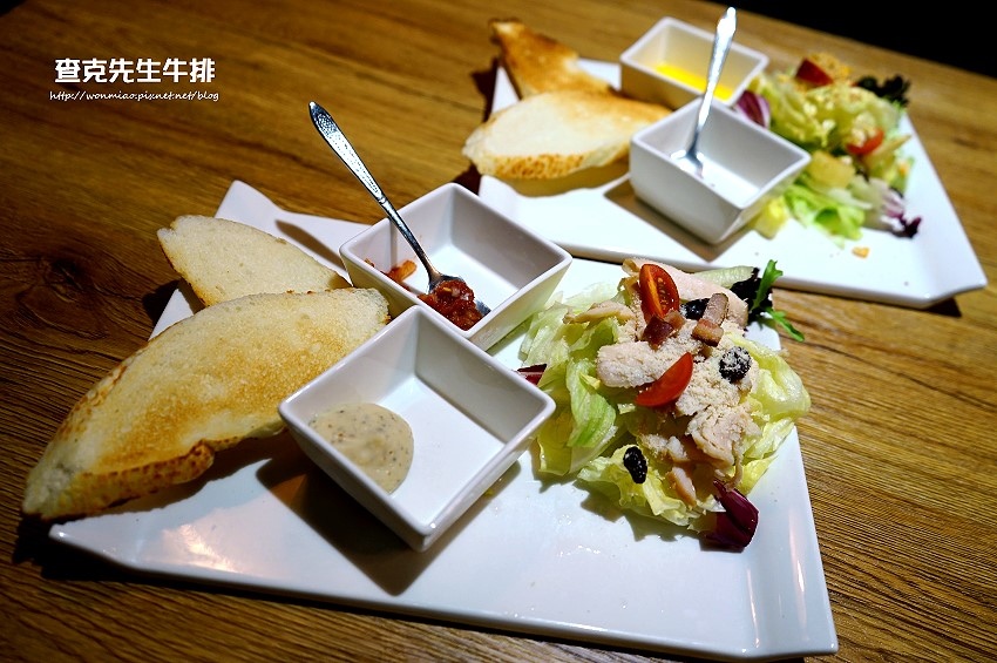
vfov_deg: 46.3
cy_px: 332
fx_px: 775
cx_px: 498
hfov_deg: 65.5
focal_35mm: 28
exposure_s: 1/60
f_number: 3.5
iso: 500
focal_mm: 28
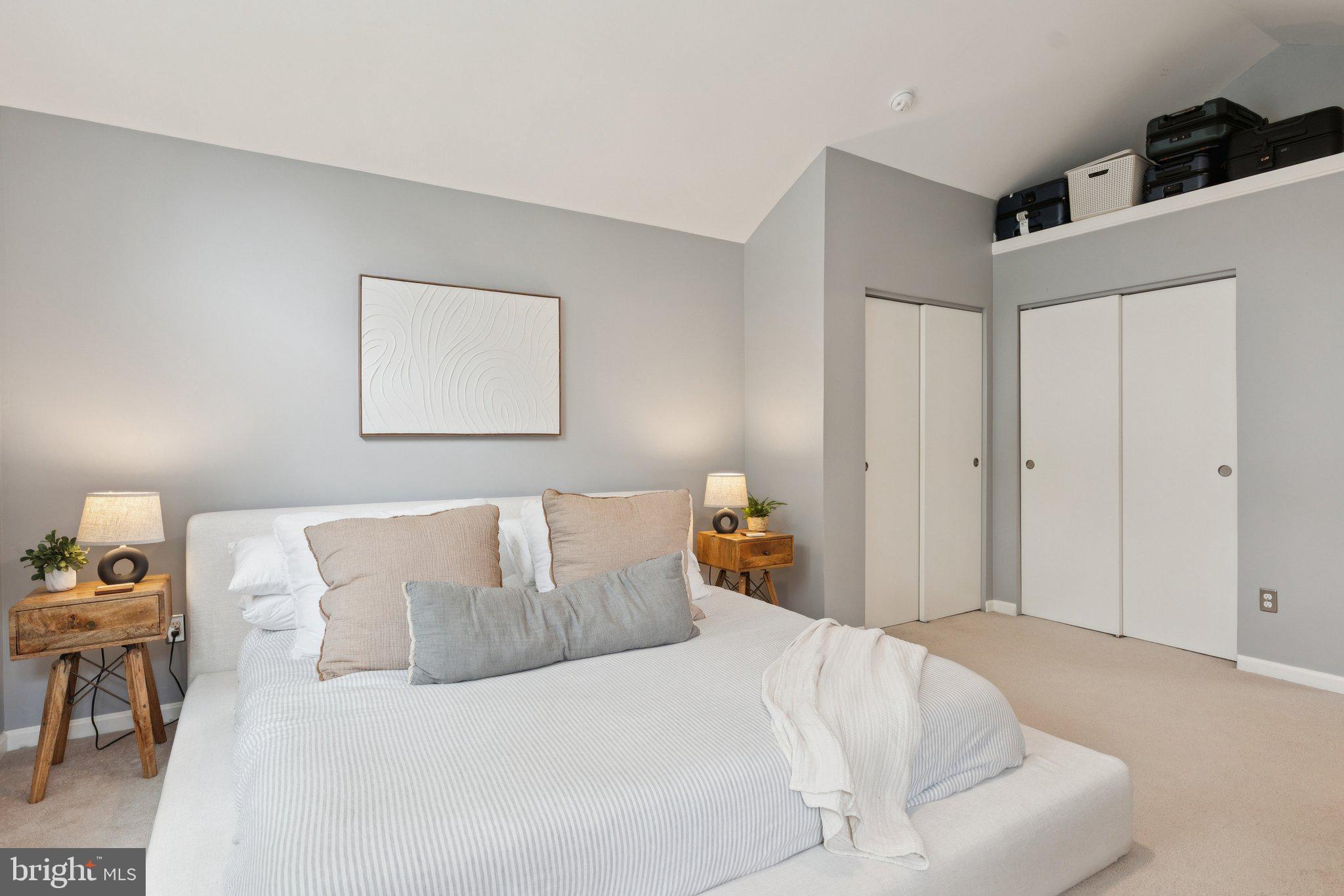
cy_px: 448
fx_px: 672
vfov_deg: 67.4
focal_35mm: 18
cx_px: 672
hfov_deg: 90.0
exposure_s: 1/6
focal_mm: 12
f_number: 9
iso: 200
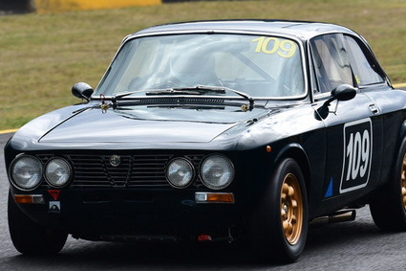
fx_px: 5411
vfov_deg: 2.9
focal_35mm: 480
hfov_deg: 4.3
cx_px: 206
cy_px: 37
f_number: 6.3
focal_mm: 170
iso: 500
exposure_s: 1/800
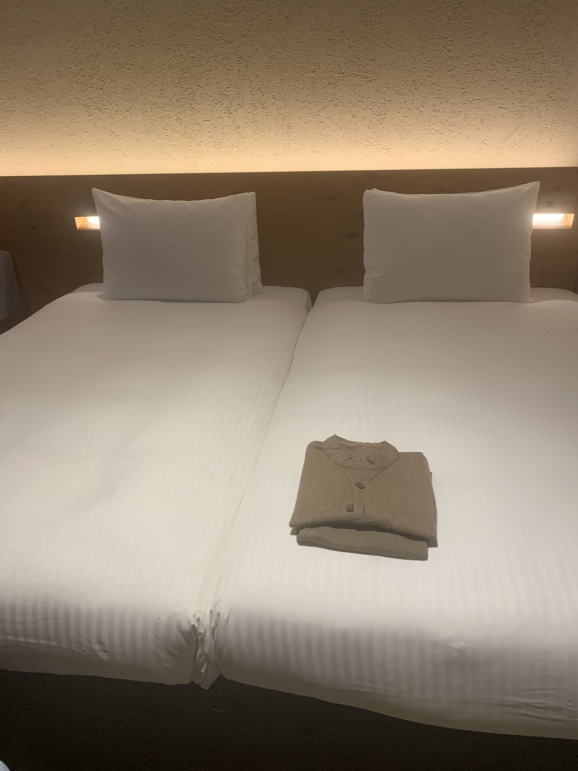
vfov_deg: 67.3
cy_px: 386
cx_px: 289
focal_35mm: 26
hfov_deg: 53.1
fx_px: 579
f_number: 1.8
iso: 100
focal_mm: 4.25
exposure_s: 1/60
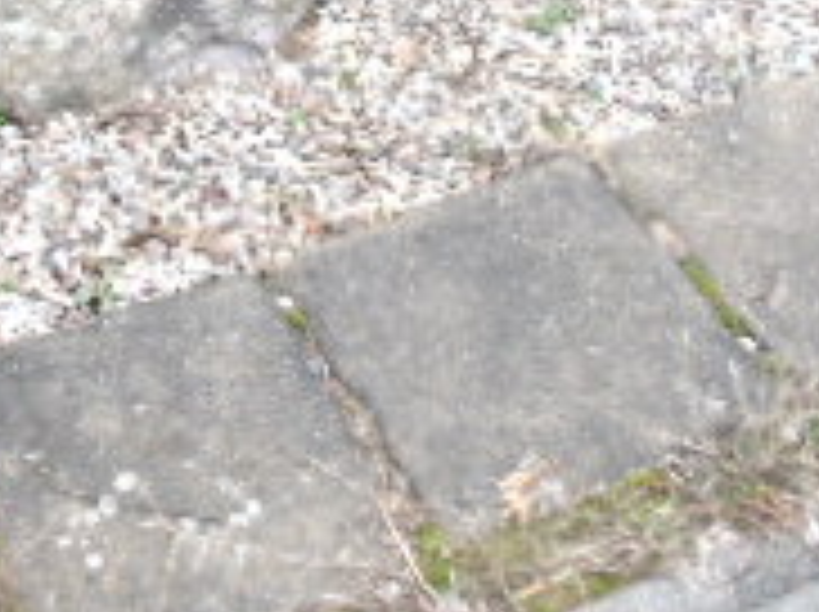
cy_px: -198
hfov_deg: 21.8
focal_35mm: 88
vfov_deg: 15.8
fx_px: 2079
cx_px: 90
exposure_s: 1/30
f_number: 3.4
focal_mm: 4.4
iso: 160
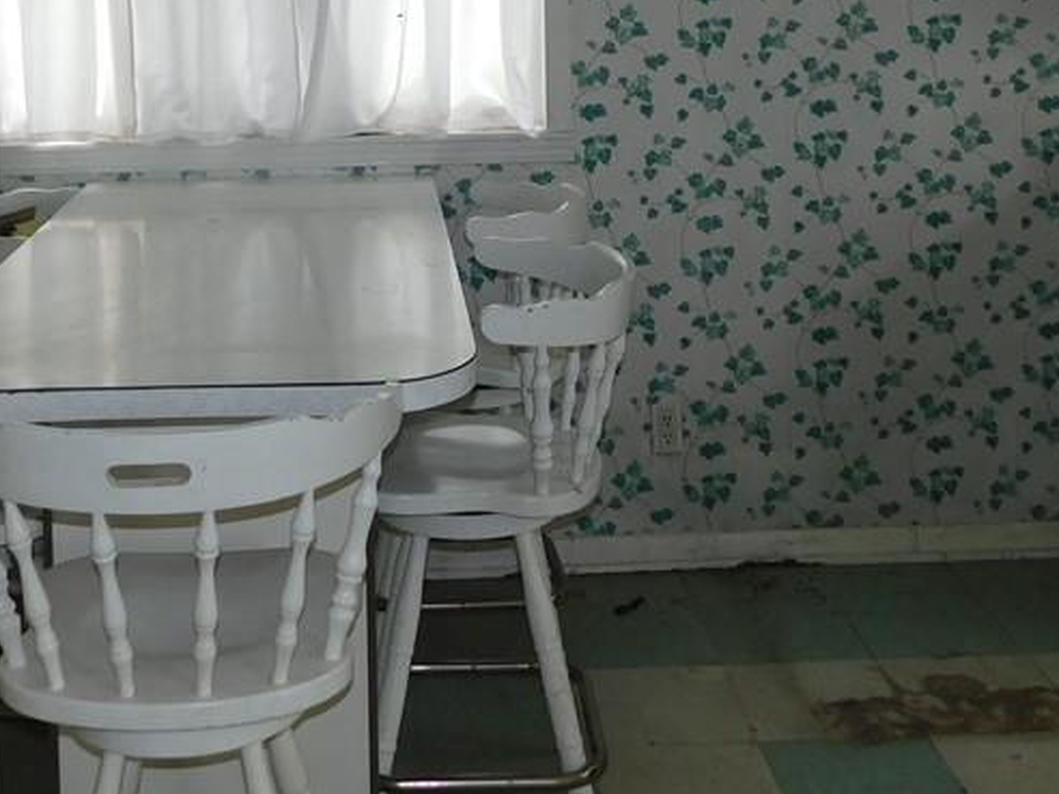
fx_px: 1591
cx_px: 413
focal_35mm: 52
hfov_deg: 36.7
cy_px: -9
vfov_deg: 26.5
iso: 125
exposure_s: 1/100
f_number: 3.1
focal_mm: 4.5
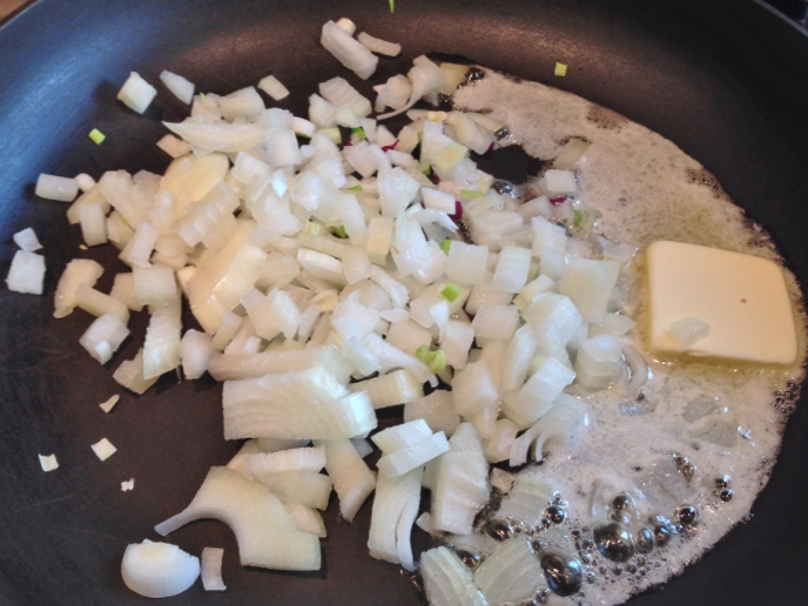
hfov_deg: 51.4
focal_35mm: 36
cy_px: 317
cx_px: 398
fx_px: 840
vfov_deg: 39.6
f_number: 2.4
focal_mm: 4.12
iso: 64
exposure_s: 1/40
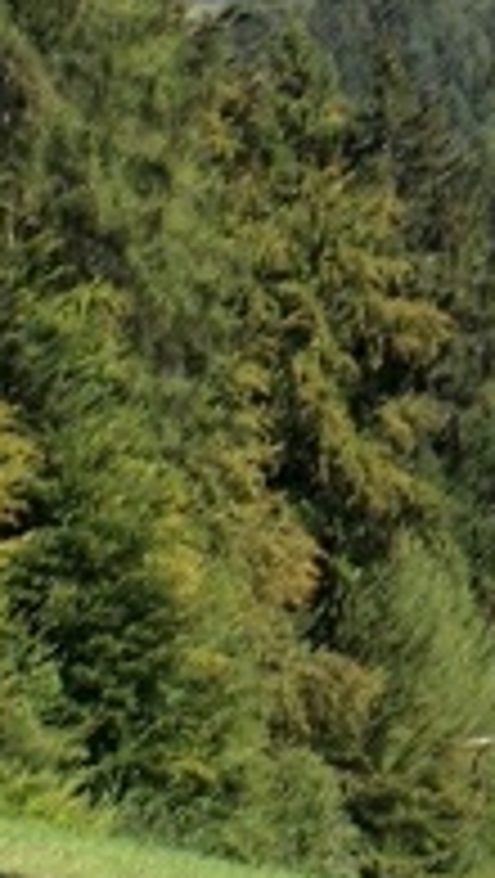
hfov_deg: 3.3
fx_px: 8452
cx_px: 1305
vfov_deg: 5.9
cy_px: -144
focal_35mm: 363
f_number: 4.5
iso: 64
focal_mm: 13.7
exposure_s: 1/250
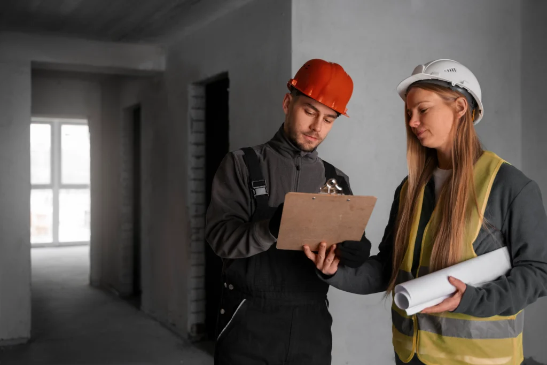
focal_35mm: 41
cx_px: 274
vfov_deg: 32.6
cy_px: 182
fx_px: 623
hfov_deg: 47.4
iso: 1600
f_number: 2.8
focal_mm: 41
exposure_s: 1/320
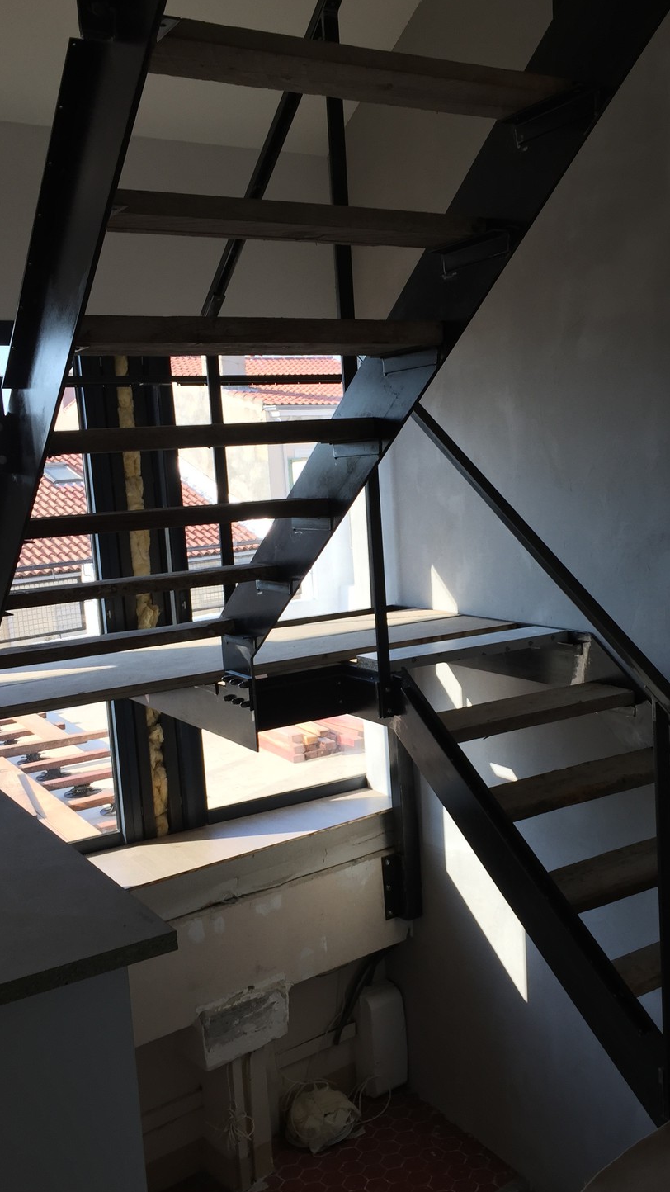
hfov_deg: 33.6
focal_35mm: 35
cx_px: 413
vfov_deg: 56.6
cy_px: 629
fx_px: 1106
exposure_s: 1/223
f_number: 2.2
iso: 32
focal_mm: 4.2
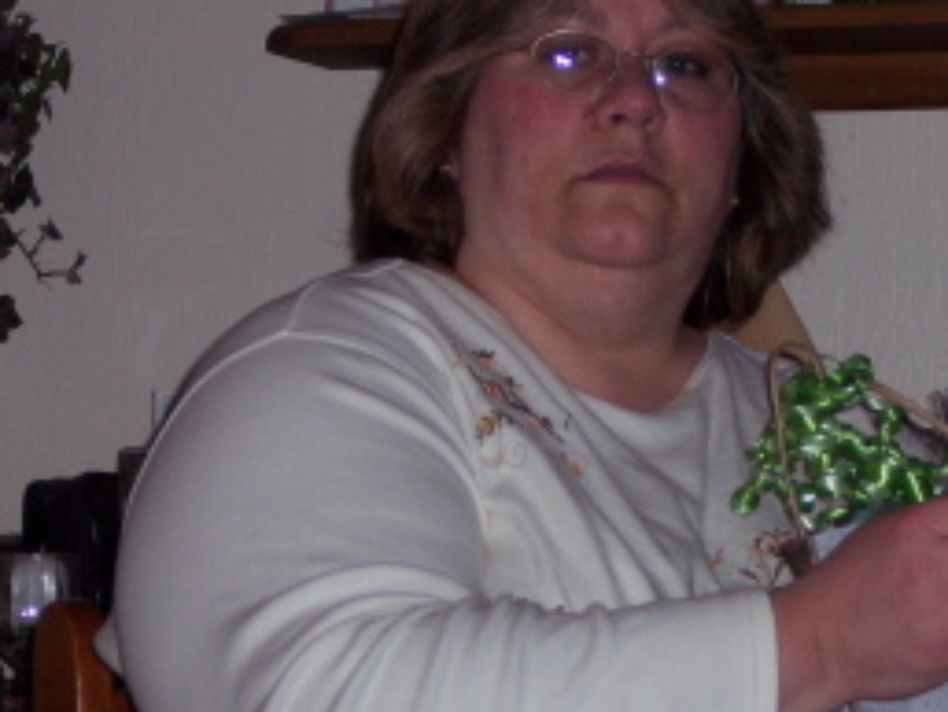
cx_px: 712
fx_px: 4987
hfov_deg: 10.8
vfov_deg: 8.2
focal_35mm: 182
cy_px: 422
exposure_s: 1/125
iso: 140
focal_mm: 21.3
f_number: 4.8
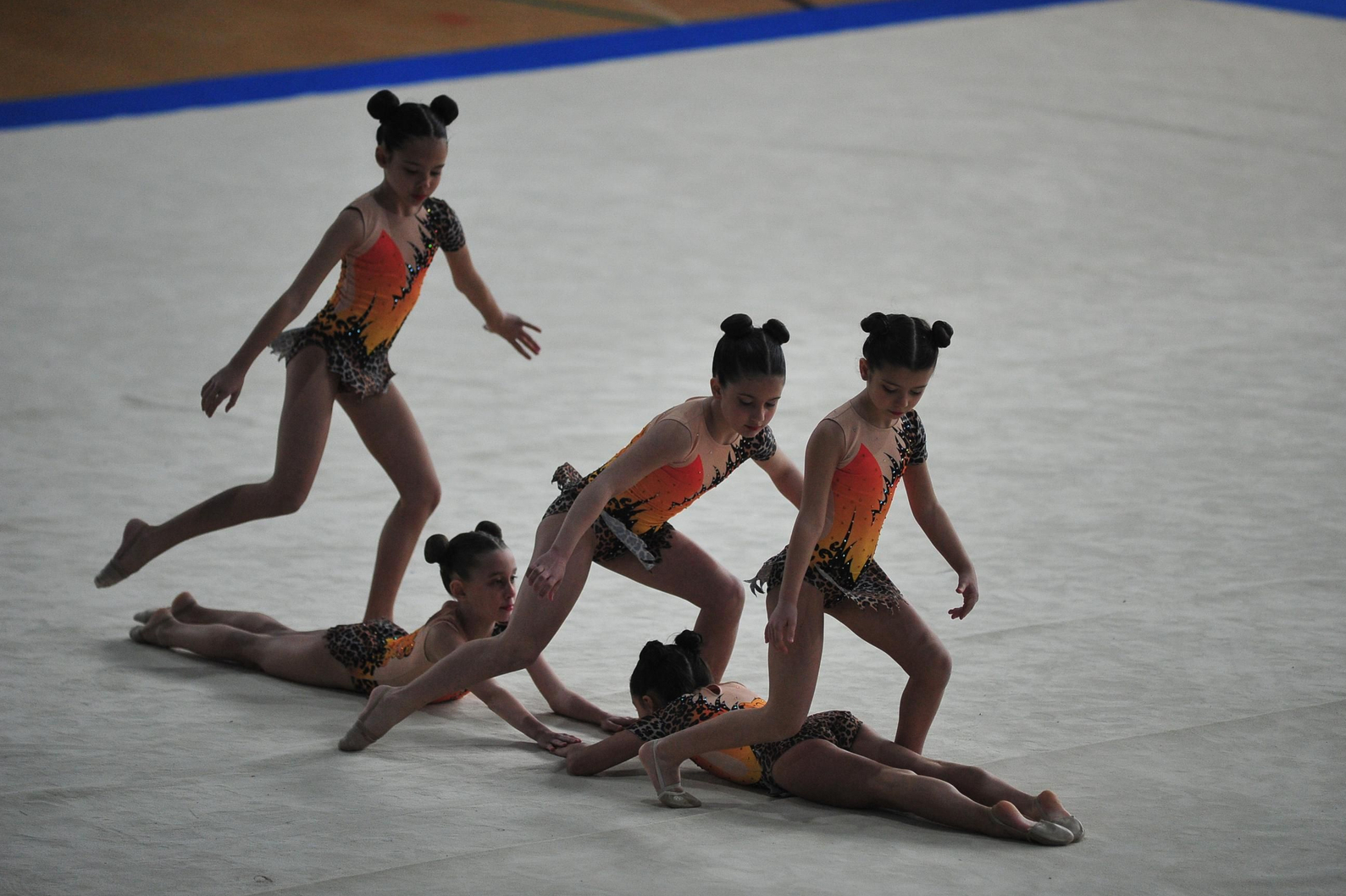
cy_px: 450
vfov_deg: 4.5
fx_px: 11286
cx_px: 677
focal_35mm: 302
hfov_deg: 6.8
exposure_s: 1/2500
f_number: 2.8
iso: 3200
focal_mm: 300
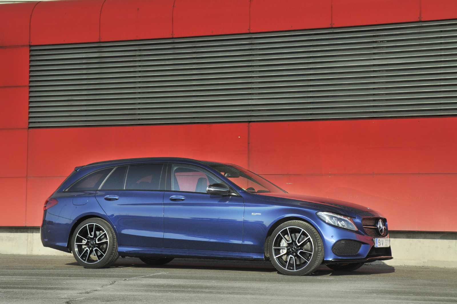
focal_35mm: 82
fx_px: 1046
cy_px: 152
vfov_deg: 16.5
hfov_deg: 24.6
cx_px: 228
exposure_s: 1/400
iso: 200
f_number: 6.3
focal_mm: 55
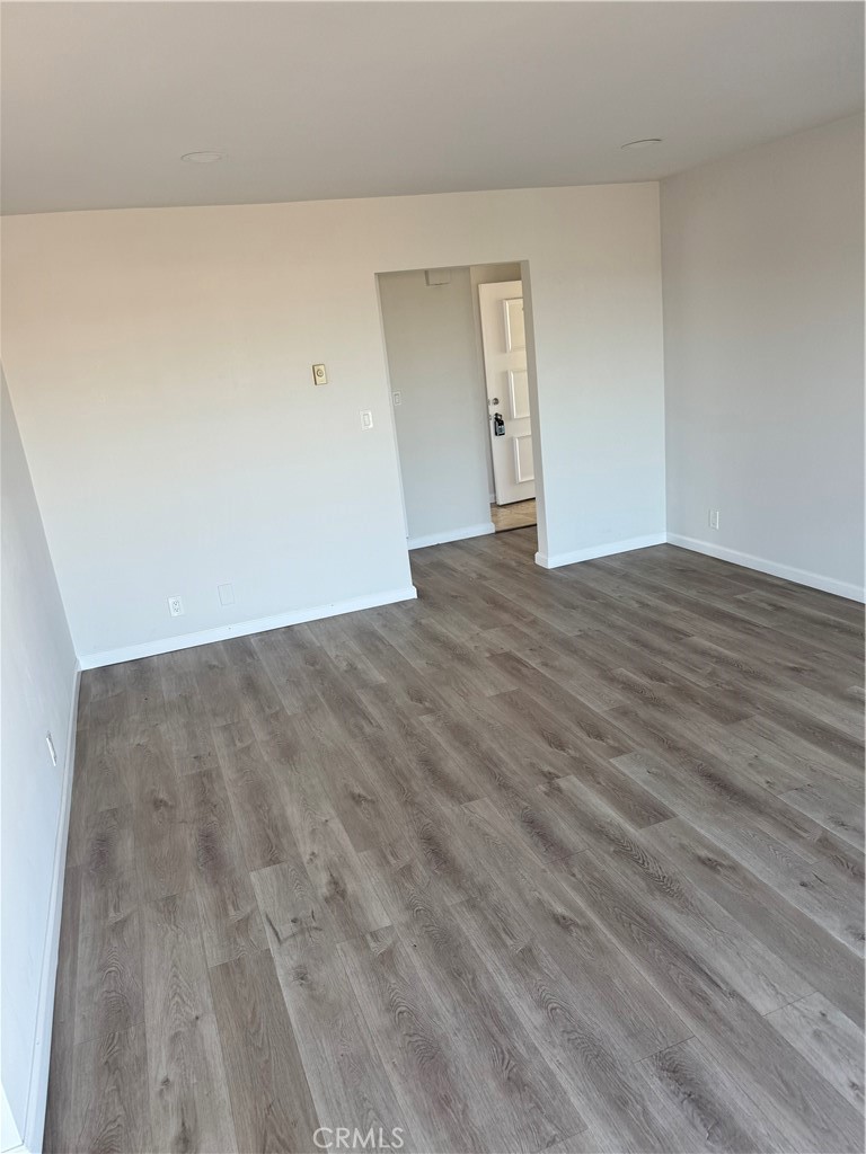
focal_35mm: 24
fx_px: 801
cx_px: 433
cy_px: 577
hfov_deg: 56.8
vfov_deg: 71.6
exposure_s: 1/121
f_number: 1.78
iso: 80
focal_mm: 6.76
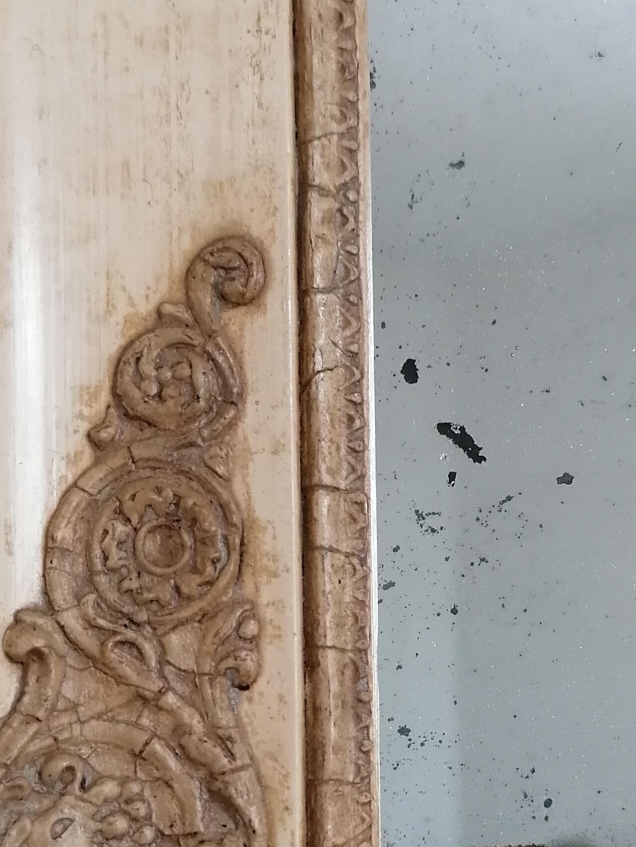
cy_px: 658
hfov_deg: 23.0
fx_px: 1543
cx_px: 498
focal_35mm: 63
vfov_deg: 30.1
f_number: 1.8
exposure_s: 1/33.3
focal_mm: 4.75
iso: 250
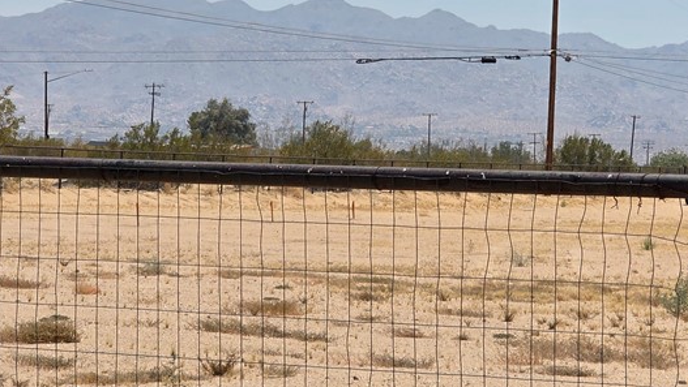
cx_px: 373
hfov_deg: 14.7
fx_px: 2665
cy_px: 167
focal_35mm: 146
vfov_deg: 8.3
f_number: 2.4
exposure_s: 1/4643
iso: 50
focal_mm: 7.9
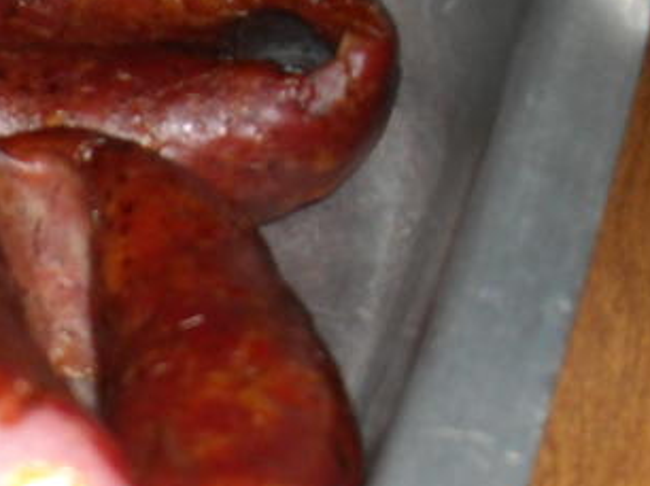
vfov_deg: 13.7
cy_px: 657
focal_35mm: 103
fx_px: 1933
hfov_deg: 18.4
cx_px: -68
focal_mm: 5.7
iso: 200
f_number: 2.8
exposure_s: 1/60
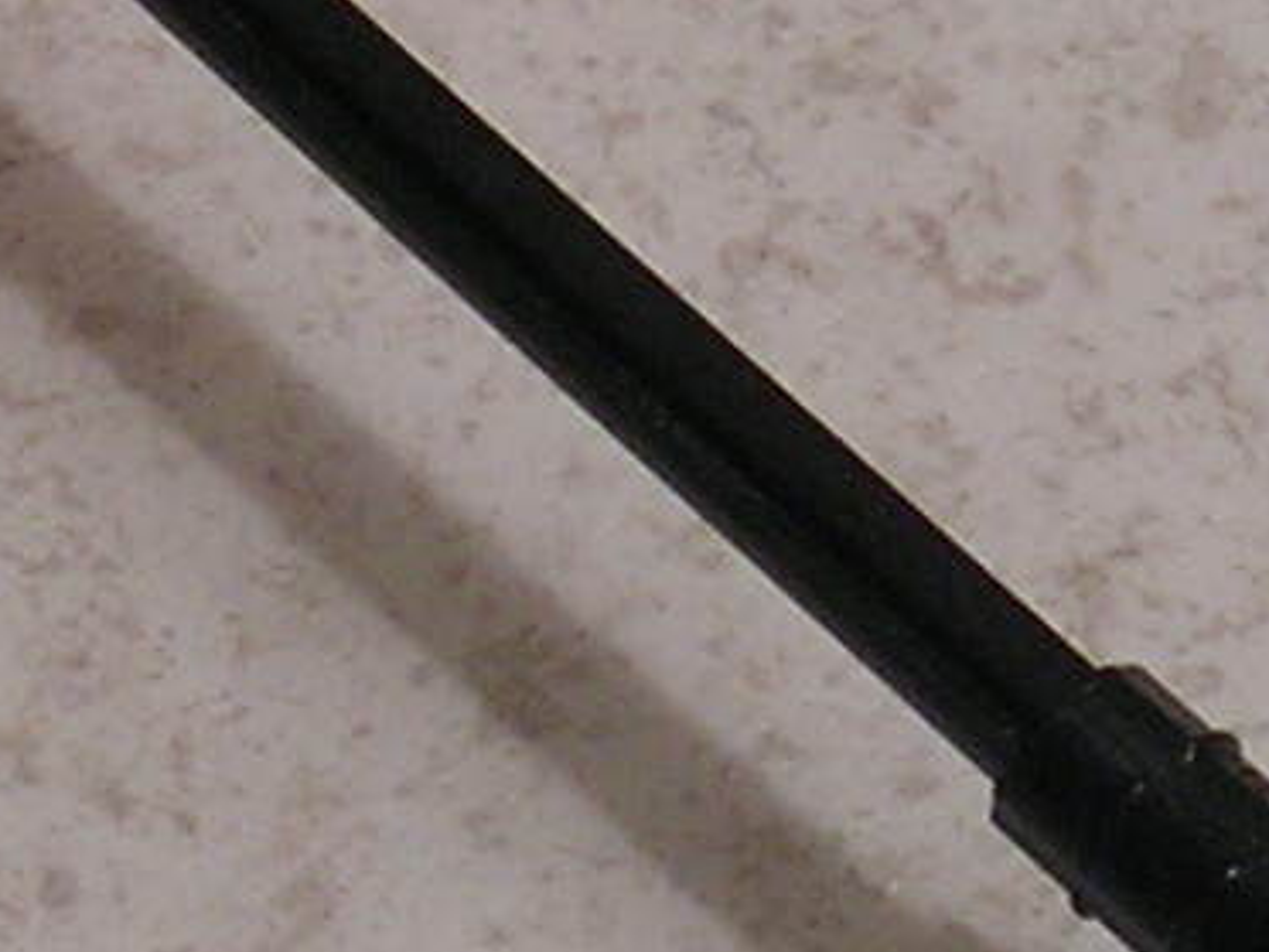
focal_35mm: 209
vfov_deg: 7.1
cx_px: 1034
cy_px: 515
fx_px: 7662
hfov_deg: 9.4
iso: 84
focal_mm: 5.7
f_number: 2.9
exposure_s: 1/4
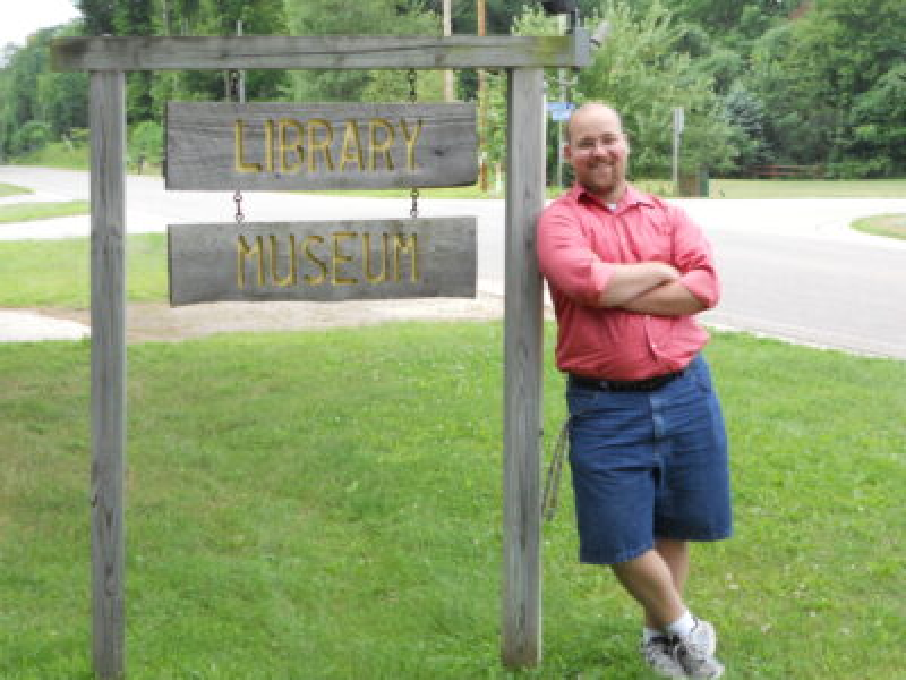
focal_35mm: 65
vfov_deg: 22.6
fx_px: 1701
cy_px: 340
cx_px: 453
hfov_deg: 29.8
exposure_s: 1/100
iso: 80
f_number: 5.3
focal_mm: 11.7
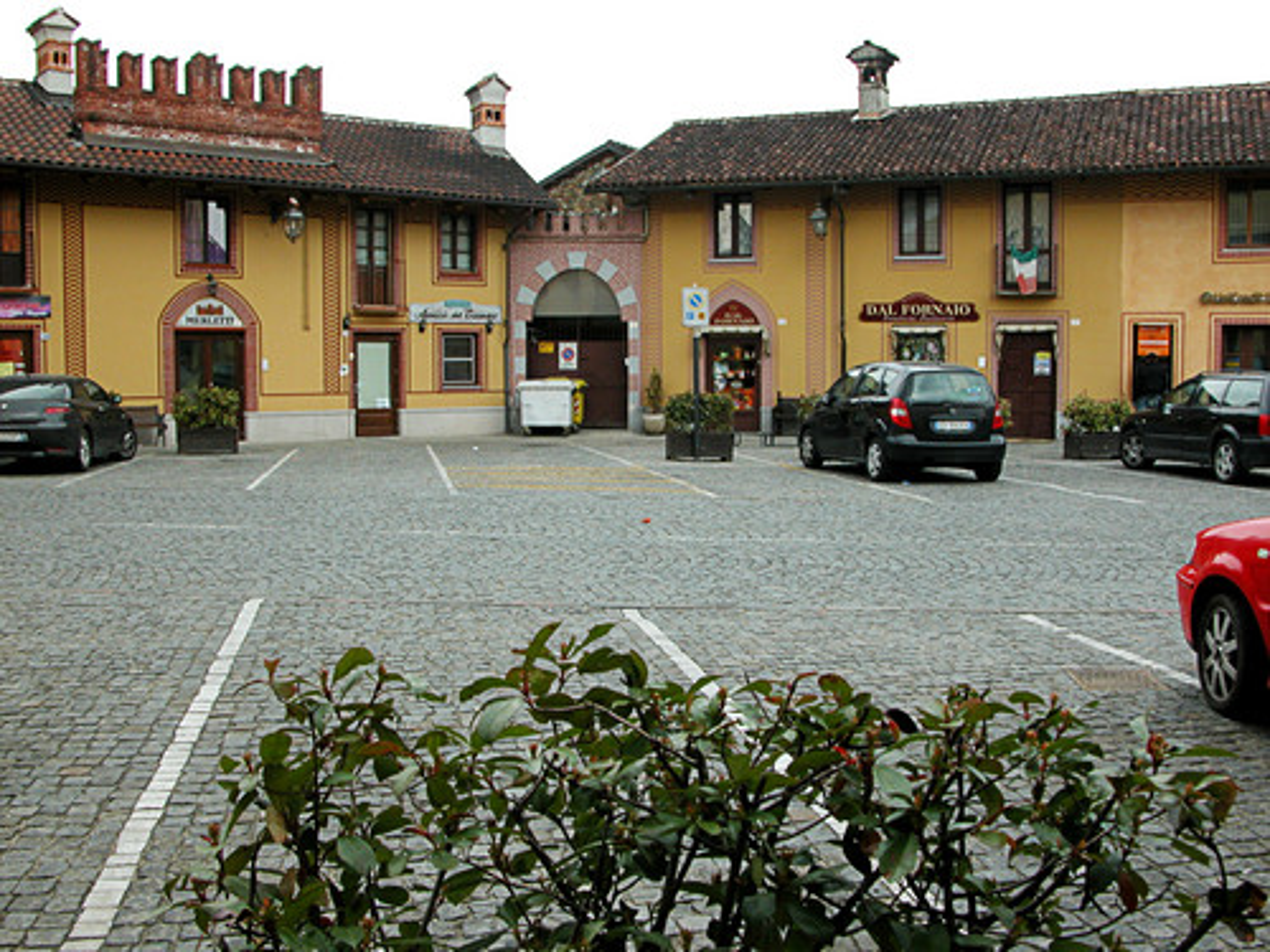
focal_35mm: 35
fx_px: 1284
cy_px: 476
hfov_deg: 52.6
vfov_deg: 40.7
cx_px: 635
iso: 100
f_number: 5
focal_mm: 8.9
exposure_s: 1/193
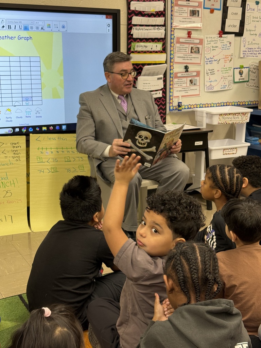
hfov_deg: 30.3
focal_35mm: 48
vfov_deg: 39.7
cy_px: 174
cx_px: 130
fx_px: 483
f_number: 1.78
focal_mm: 6.76
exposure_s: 1/60
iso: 100
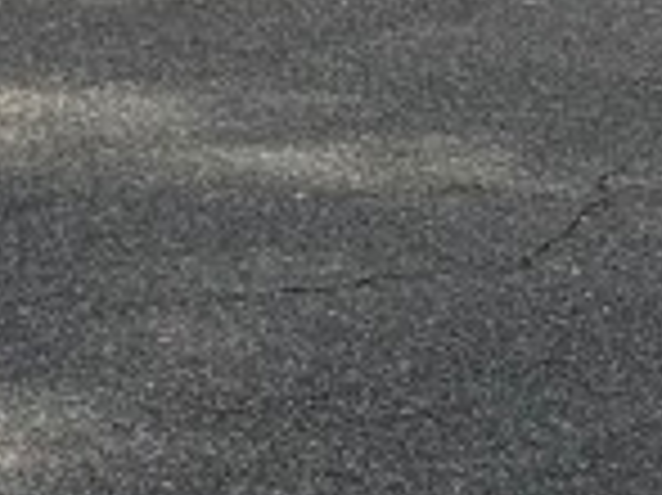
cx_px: 1022
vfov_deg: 4.3
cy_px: -1094
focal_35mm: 334
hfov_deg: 5.9
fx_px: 6382
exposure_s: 1/3817
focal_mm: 6.76
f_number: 1.78
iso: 64
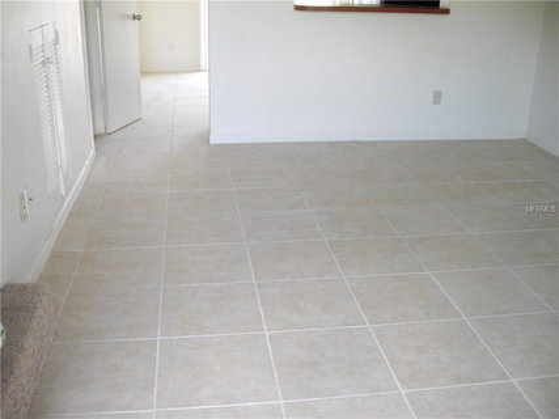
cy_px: 210
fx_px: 613
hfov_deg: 49.0
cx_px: 280
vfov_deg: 37.7
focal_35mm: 38
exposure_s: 1/80
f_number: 2.8
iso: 400
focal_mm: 7.9
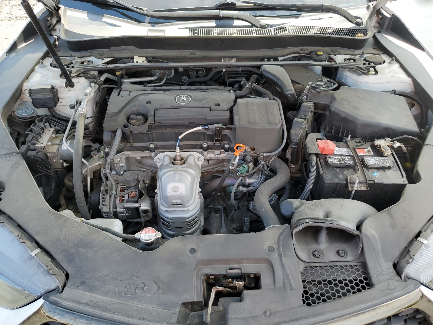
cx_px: 216
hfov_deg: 67.3
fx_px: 325
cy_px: 162
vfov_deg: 53.1
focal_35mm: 26
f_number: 1.5
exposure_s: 1/556
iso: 50
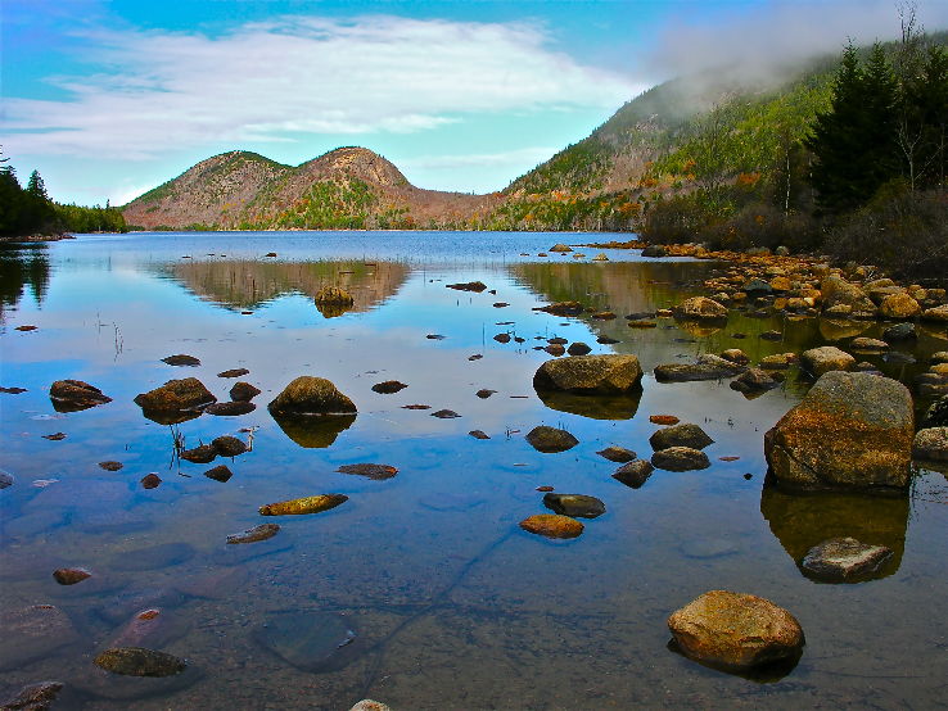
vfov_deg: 40.7
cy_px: 356
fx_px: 959
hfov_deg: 52.6
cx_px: 474
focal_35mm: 35
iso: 50
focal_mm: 8.9
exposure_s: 1/117
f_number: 8
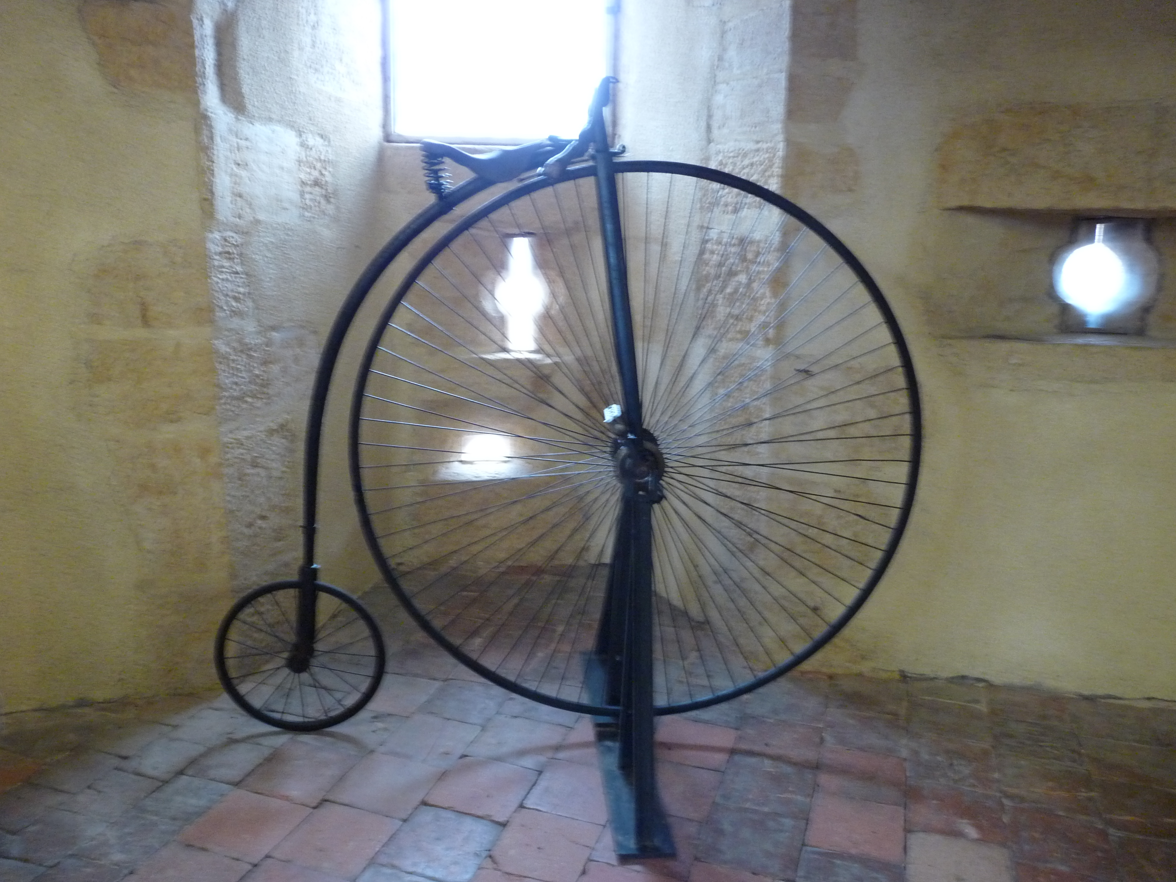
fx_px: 917
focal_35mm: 27
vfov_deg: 51.4
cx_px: 588
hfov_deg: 65.3
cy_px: 441
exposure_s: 1/13
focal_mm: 4.8
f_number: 2.8
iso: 400
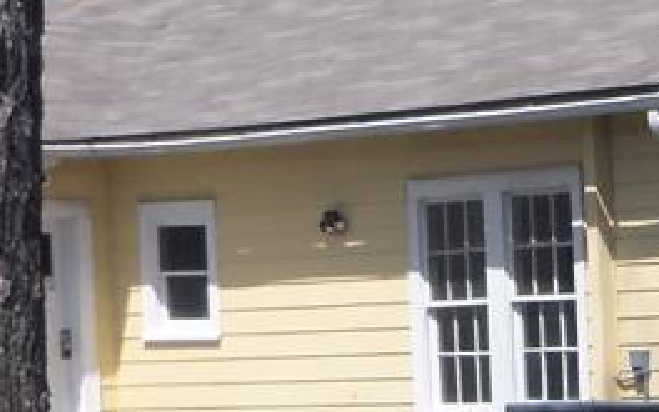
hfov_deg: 8.2
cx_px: 557
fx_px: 4580
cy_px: 380
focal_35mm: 255
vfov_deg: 5.1
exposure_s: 1/400
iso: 64
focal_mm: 10.9
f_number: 4.8
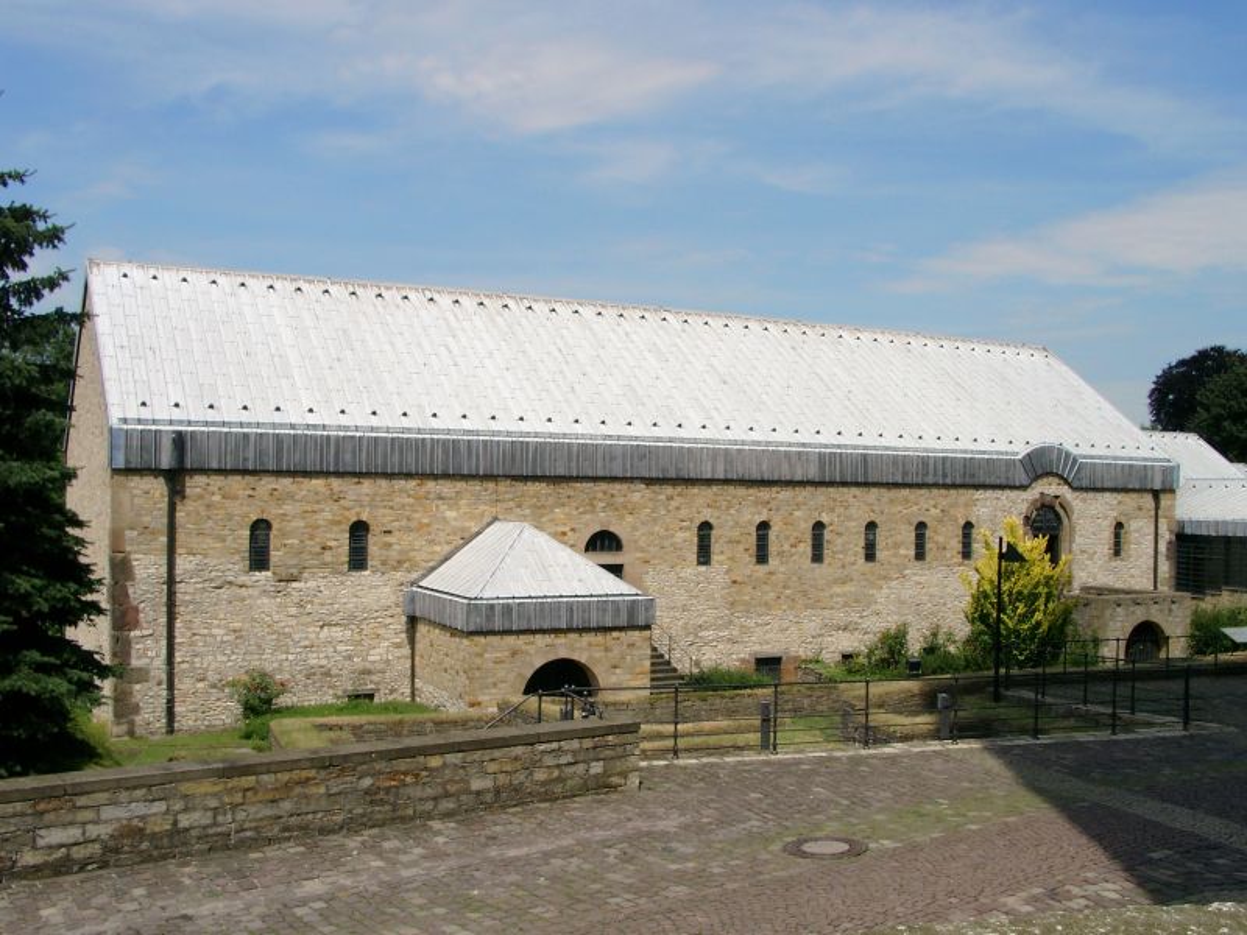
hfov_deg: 54.0
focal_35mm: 34
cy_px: 468
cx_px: 624
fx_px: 1225
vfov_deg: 41.8
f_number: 5.6
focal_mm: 7.13
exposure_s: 1/631
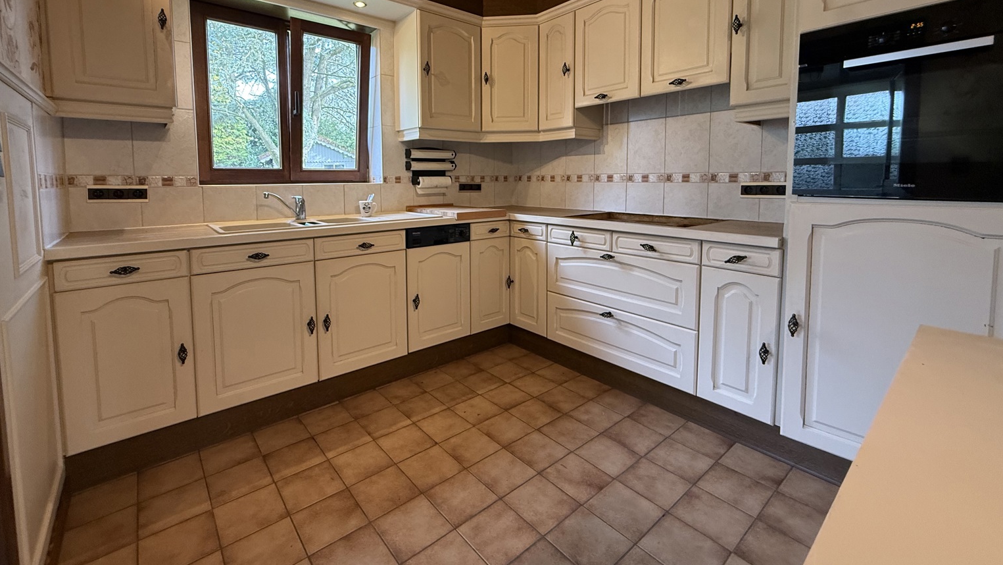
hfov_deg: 99.3
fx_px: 426
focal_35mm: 16
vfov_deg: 66.0
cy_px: 209
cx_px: 481
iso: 250
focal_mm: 2.22
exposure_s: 1/100
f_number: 2.2
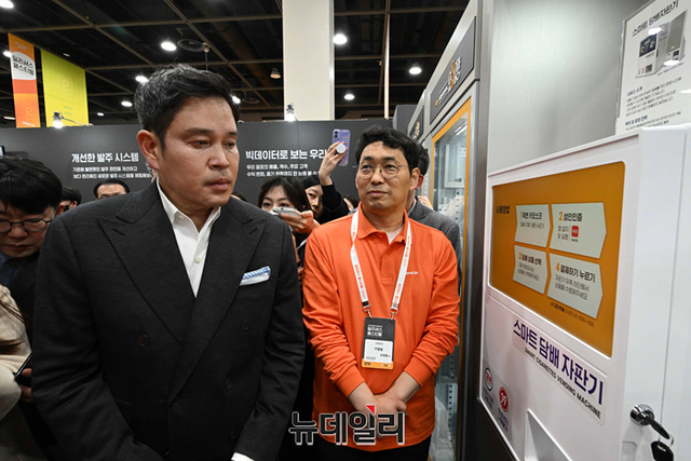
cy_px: 230
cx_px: 346
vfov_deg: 77.4
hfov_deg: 100.4
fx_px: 288
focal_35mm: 15
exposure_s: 1/200
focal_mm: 15
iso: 3200
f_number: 6.3
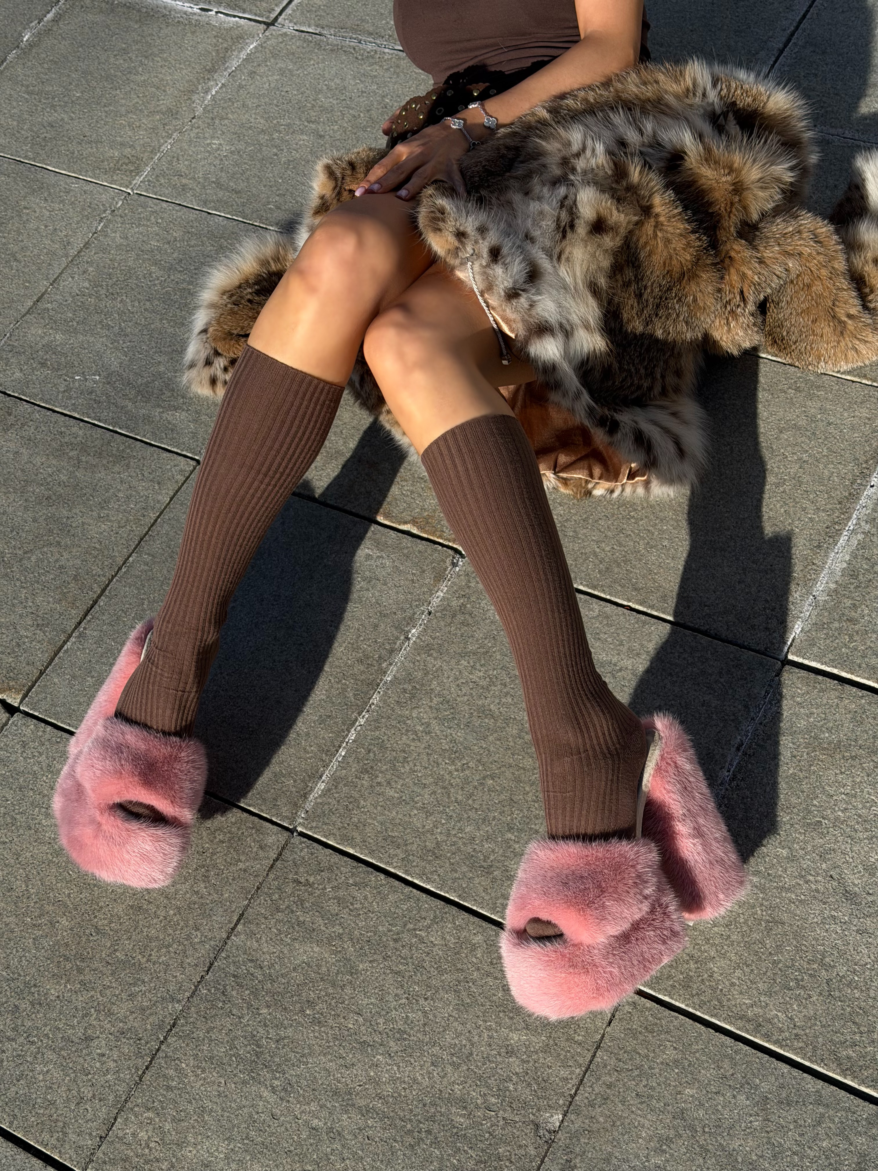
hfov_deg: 30.3
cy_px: 586
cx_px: 439
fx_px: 1623
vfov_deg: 39.7
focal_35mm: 48
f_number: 1.78
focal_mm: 6.76
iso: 64
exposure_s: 1/7143
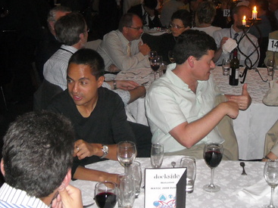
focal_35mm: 61
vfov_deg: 23.6
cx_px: 133
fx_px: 490
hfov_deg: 31.7
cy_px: 35
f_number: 2.8
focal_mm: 5.7
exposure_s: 1/60
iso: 400
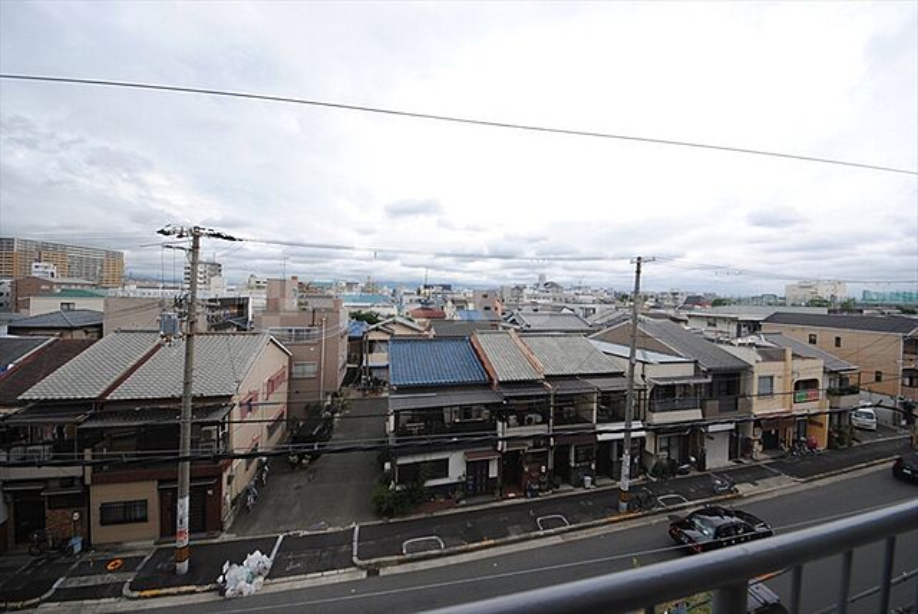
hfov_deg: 85.4
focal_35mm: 20
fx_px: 498
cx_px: 459
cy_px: 307
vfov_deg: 63.3
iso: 100
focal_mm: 13
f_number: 8
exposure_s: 1/250
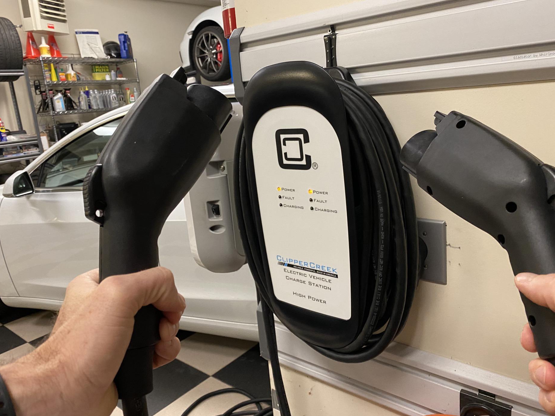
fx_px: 433
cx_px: 281
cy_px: 201
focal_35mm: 27
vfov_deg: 51.4
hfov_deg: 65.3
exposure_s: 1/40
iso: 320
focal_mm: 4.25
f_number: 1.8
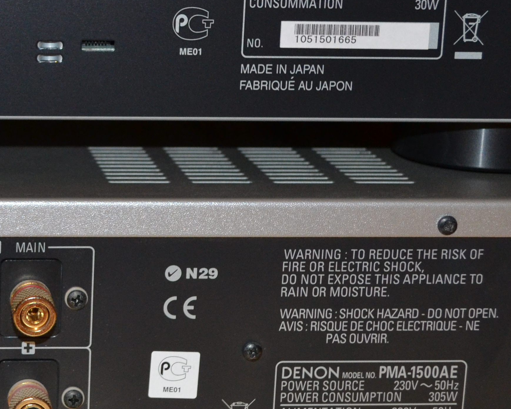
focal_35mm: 112
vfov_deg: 13.8
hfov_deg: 16.7
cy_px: 210
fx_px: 1694
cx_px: -24
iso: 1100
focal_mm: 30
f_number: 4.5
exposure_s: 1/60
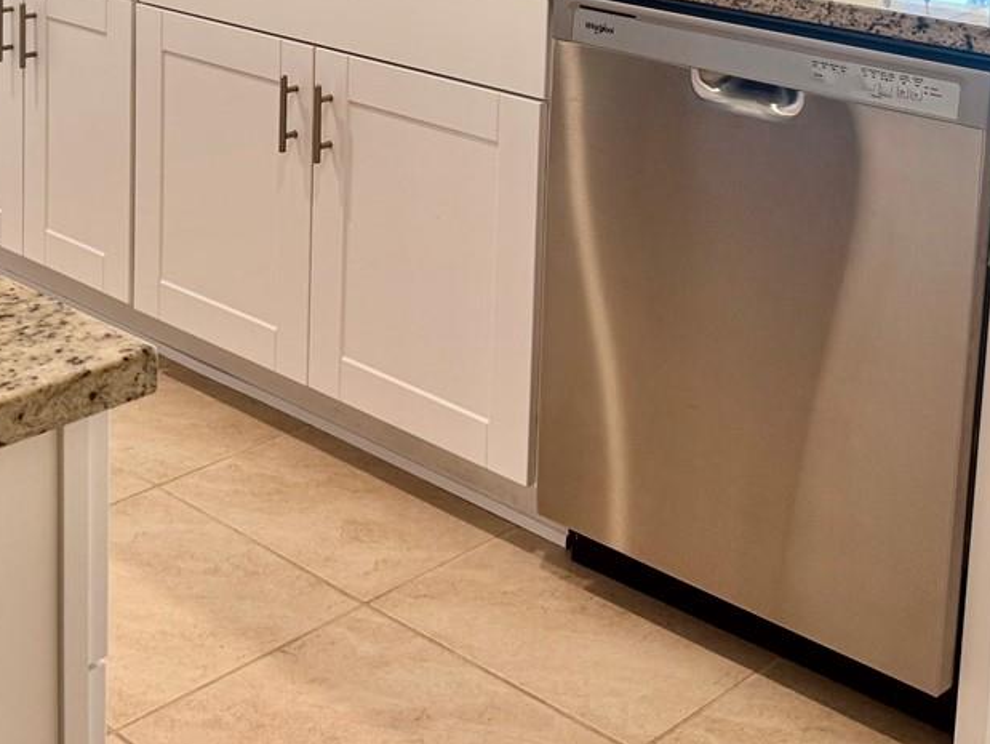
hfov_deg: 30.3
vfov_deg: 22.3
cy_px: -75
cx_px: 181
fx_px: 1774
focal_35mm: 62
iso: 125
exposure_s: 1/120
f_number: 1.78
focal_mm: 6.76
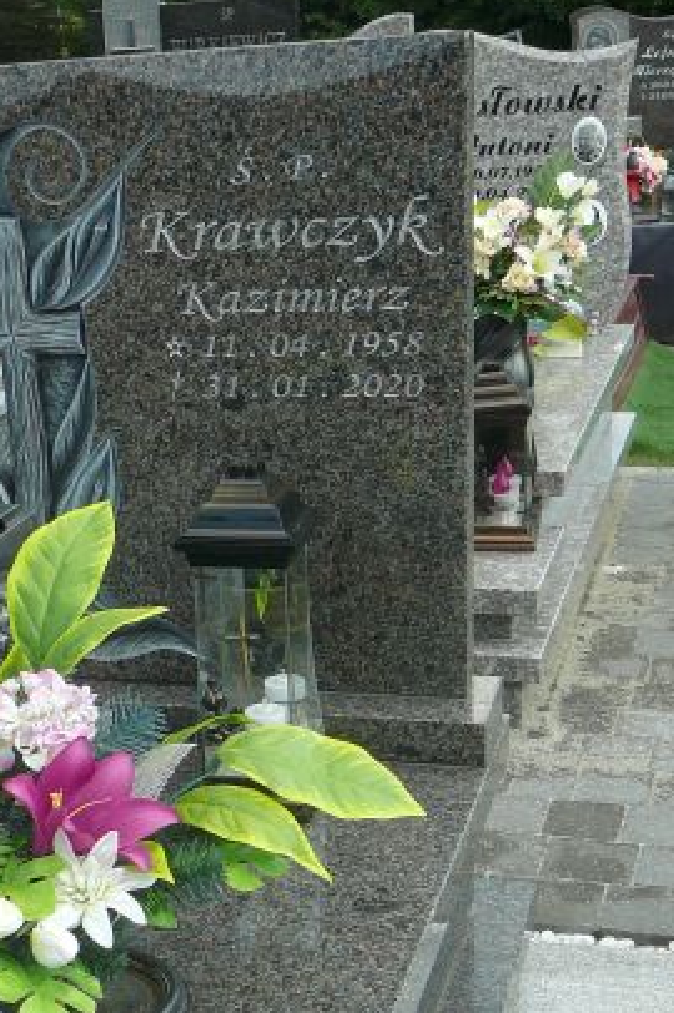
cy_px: 744
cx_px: 95
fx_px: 1800
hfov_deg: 20.8
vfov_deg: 31.0
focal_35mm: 64
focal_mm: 5.8
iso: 80
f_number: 3
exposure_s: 1/400
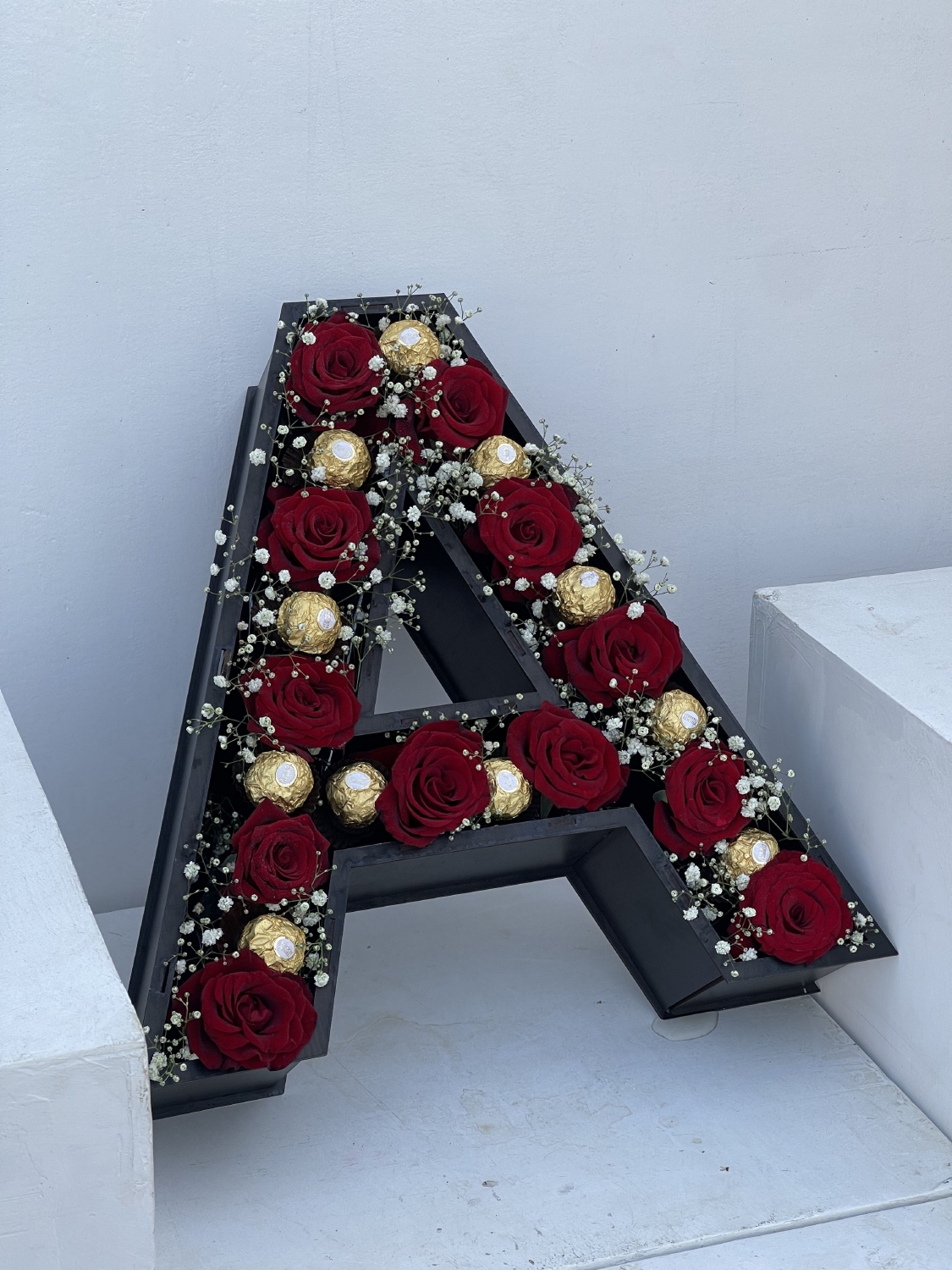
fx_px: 2347
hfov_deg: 22.9
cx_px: 476
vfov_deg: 30.3
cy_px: 635
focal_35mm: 64
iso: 20
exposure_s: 1/160
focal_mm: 7.5
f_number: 2.2
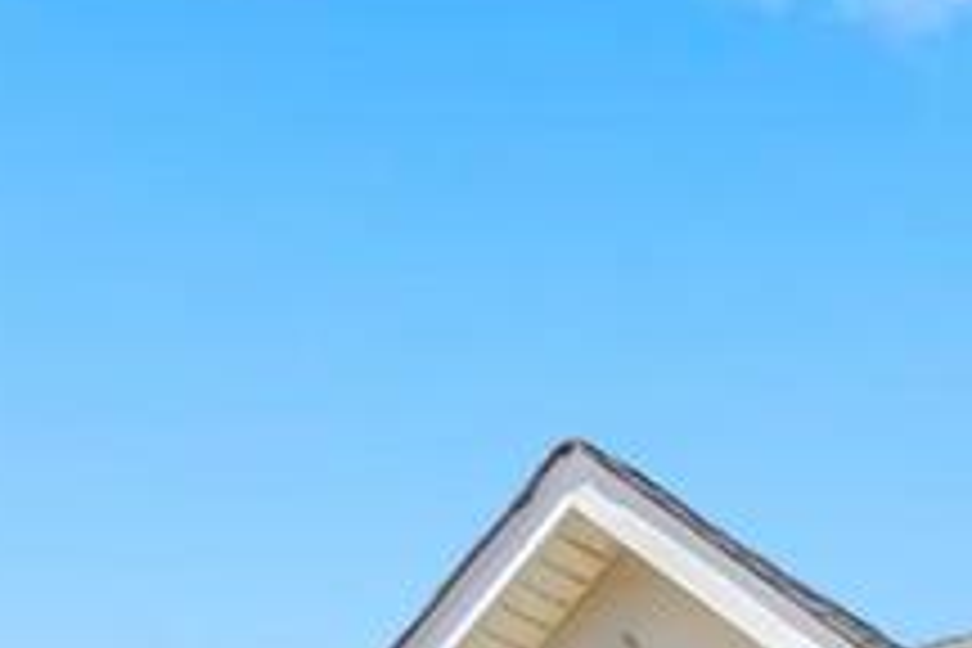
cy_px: 1683
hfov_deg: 12.9
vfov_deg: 8.3
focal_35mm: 148
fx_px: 3996
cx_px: 1624
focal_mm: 20
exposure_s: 1/160
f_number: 10
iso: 100
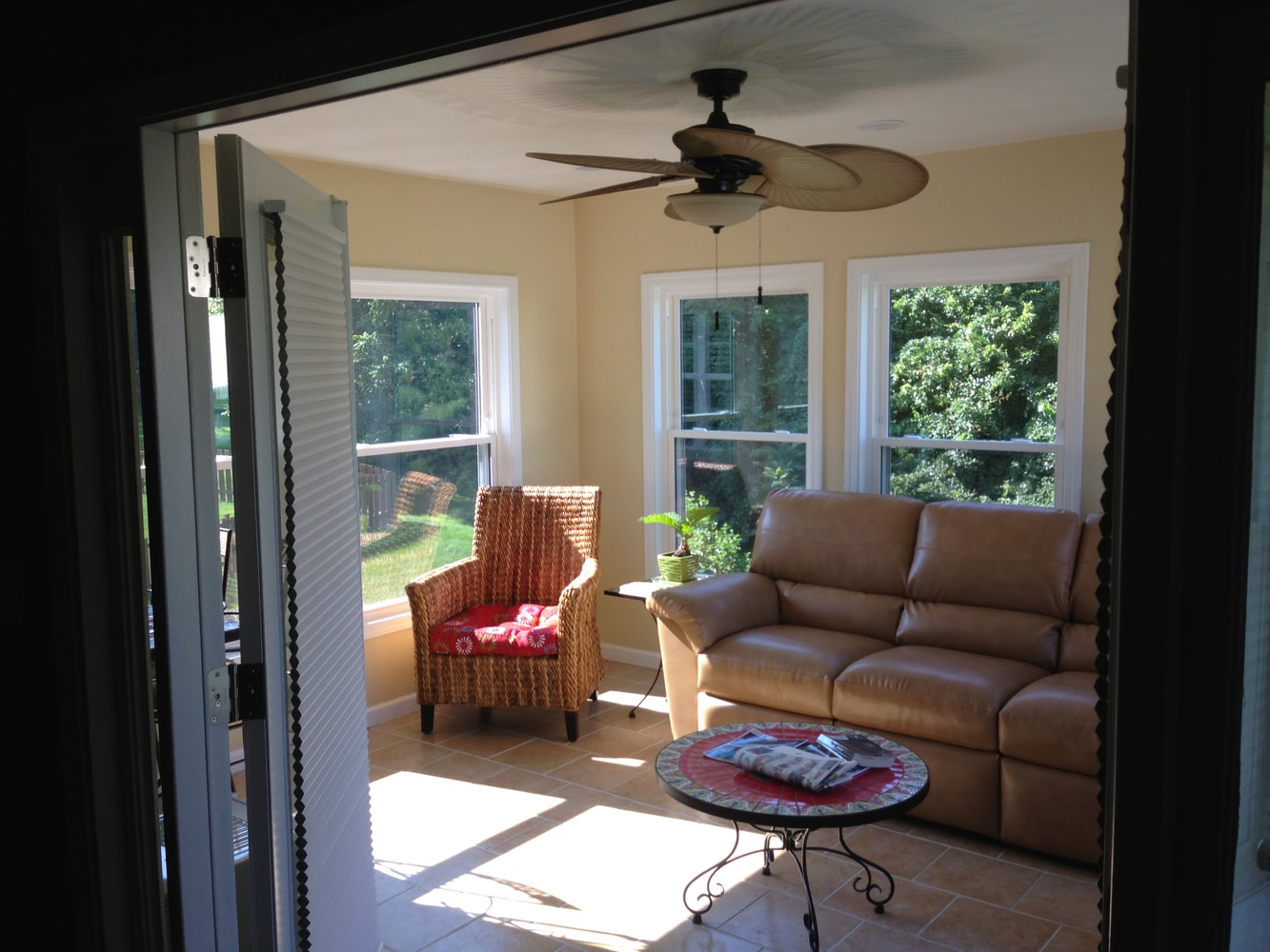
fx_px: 1211
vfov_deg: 43.0
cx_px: 635
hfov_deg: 55.3
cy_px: 476
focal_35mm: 33
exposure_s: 1/135
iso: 50
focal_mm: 4.13
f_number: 2.4
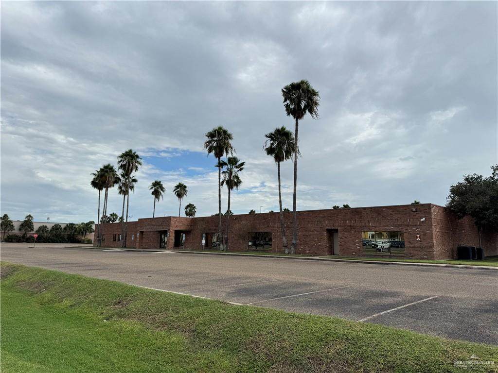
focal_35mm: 24
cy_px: 186
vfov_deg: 56.8
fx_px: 345
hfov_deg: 71.6
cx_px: 249
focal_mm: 6.76
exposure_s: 1/7092
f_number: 1.78
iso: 80
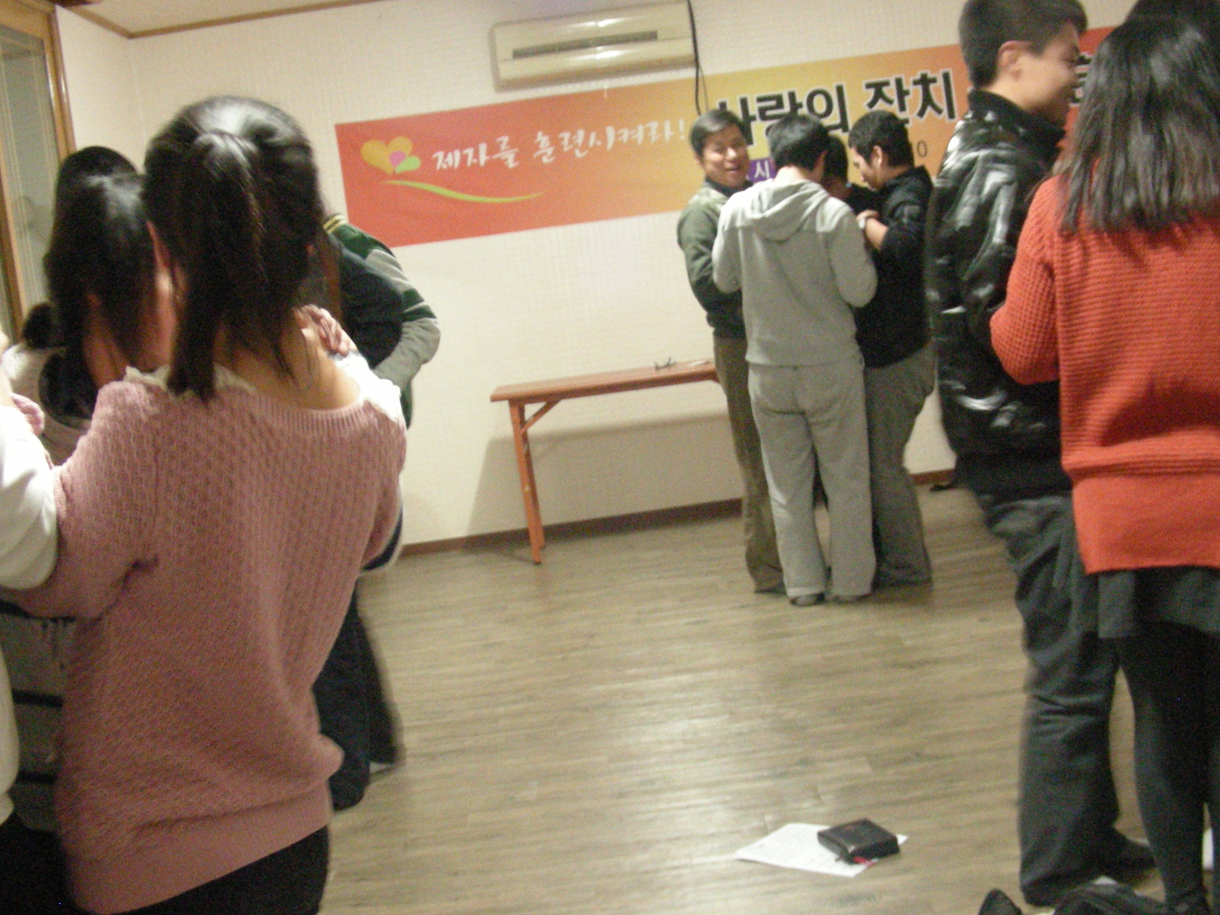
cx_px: 656
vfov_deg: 31.5
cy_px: 449
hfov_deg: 41.2
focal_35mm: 46
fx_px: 1621
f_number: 3.5
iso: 594
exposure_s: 1/8
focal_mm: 6.3
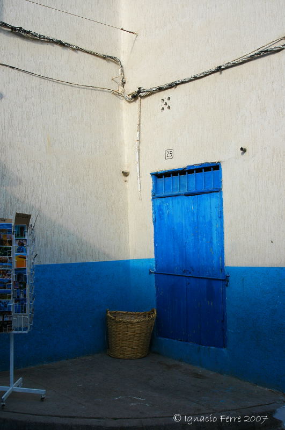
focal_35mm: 42
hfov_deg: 31.8
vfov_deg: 46.5
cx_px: 142
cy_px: 215
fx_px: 500
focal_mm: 28
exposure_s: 1/125
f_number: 11
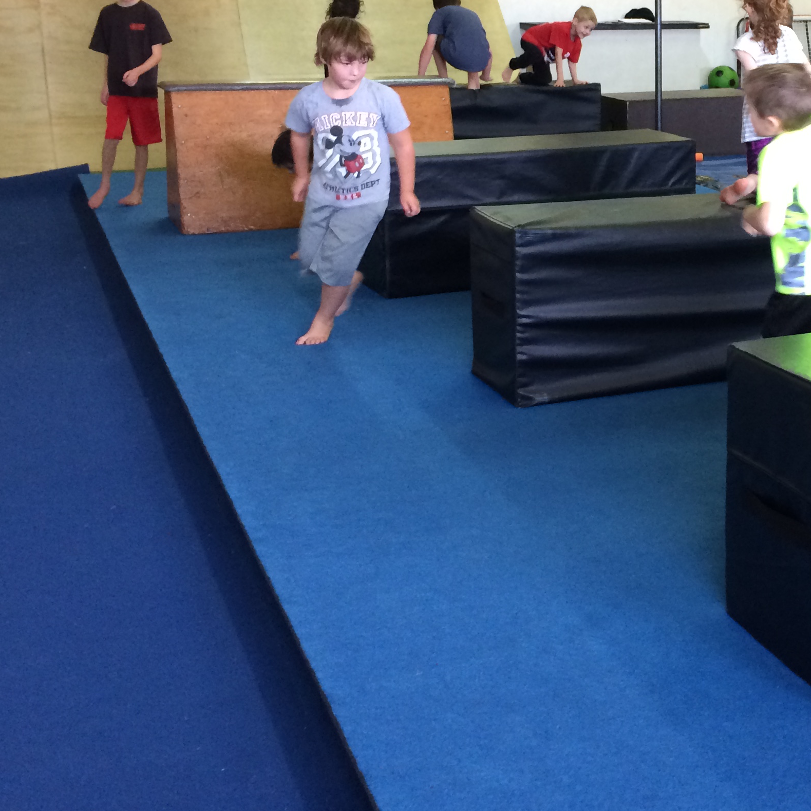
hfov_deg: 30.8
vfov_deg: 31.7
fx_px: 1405
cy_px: 214
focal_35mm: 53
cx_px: 721
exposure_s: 1/30
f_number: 2.2
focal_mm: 4.15
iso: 160
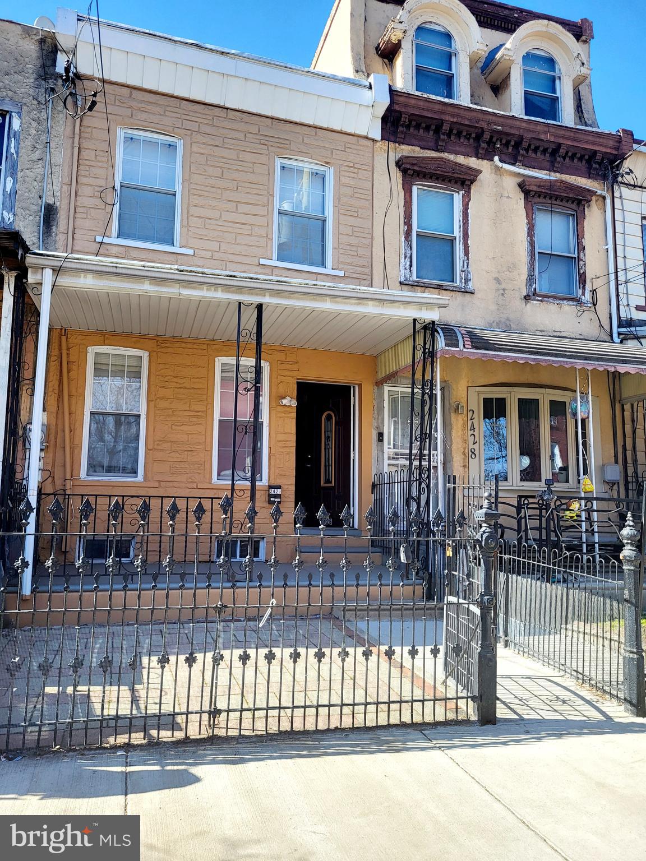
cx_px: 323
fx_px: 647
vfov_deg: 67.3
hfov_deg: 53.1
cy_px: 430
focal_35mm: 26
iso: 40
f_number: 1.8
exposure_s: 1/1000
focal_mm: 5.4
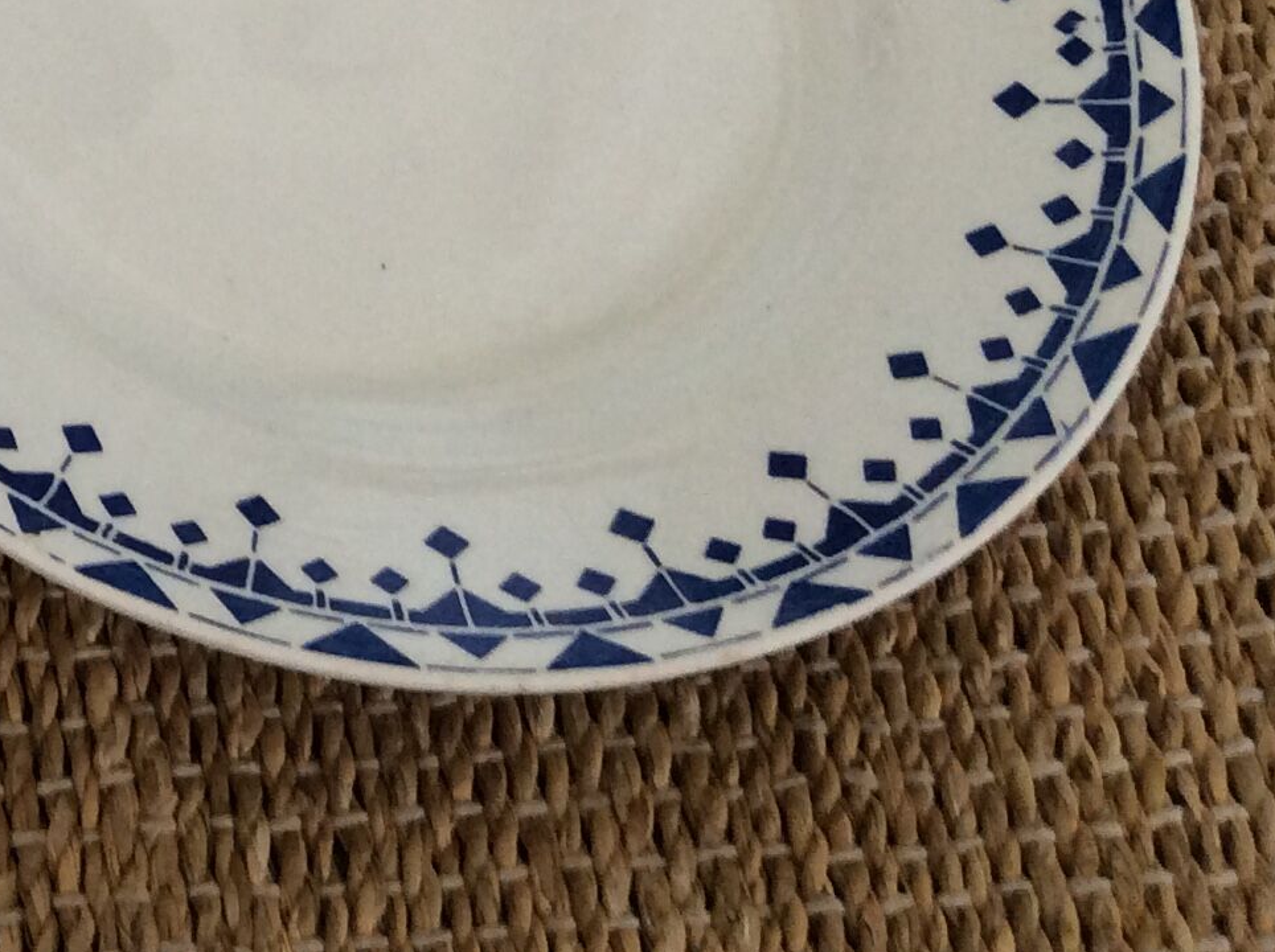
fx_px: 3163
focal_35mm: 86
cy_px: -311
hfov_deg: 21.1
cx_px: -288
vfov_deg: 16.2
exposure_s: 1/25
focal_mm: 3.3
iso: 80
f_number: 2.4
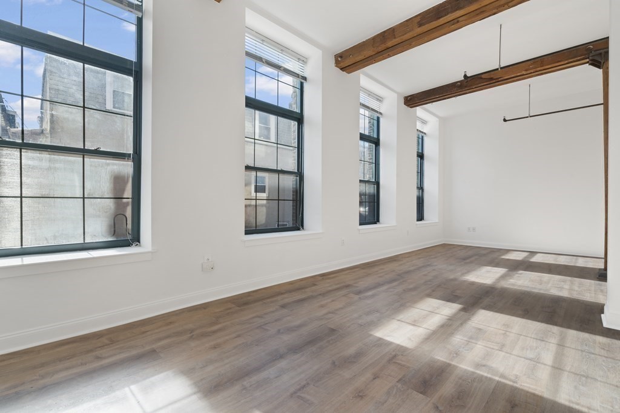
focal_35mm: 16
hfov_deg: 96.7
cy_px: 206
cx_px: 310
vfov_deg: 73.8
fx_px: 276
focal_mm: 16
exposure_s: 1/15
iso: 320
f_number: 11
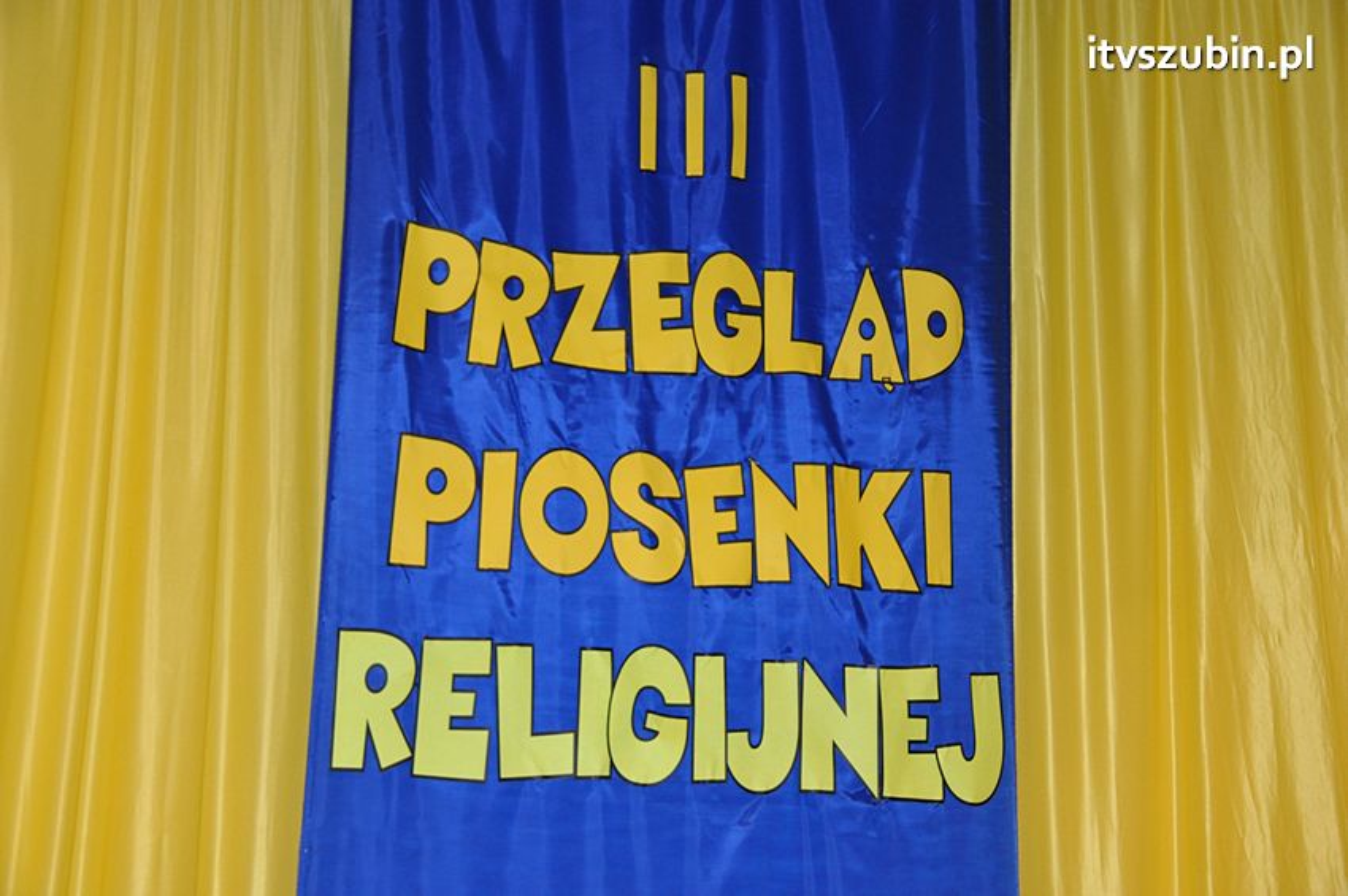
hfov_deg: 37.9
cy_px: 448
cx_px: 674
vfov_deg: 25.7
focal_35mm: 52
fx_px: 1964
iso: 800
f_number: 4.5
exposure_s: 1/60
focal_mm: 35
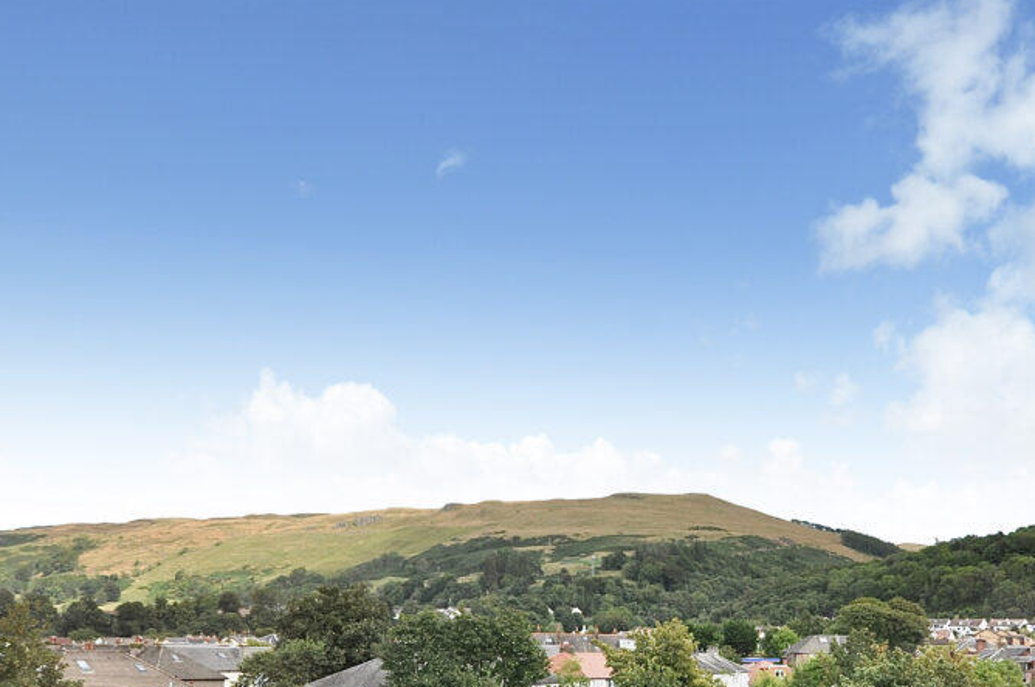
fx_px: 1320
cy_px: 504
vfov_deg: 28.8
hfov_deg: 42.6
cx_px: 629
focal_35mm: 46
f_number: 8
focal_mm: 20
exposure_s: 1/250
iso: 200
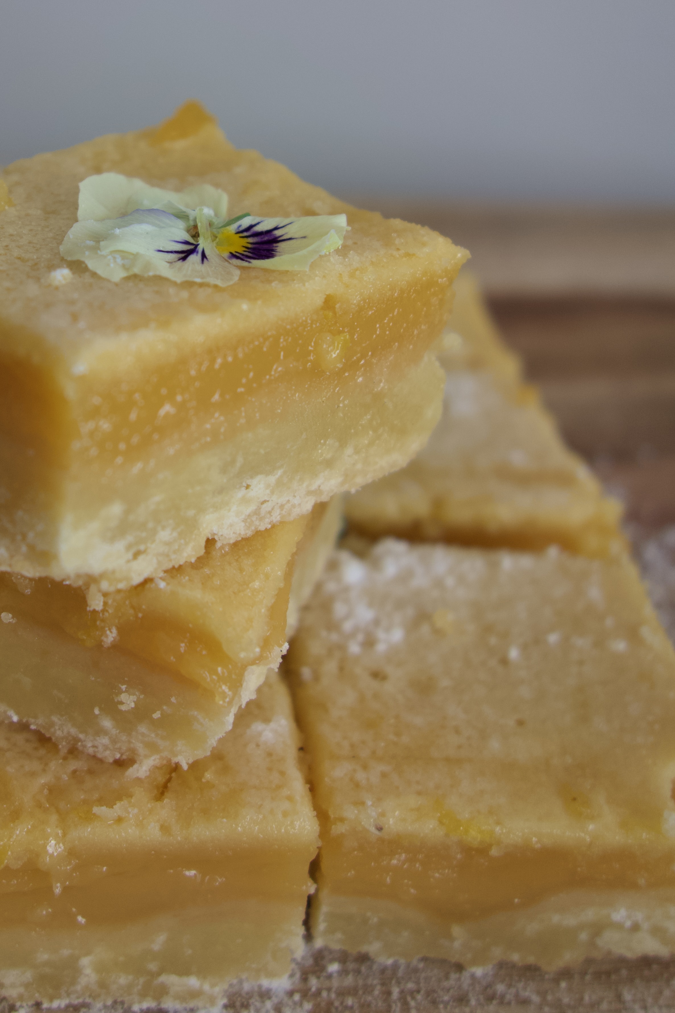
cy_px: 312
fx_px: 1209
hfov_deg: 30.7
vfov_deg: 44.5
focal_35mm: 43
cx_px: 173
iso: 125
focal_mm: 10.4
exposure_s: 1/100
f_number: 2.8
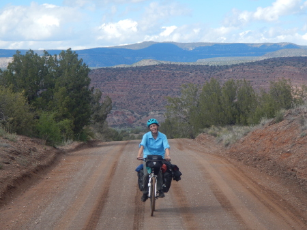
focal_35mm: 140
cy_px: 115
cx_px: 154
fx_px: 1242
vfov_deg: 10.6
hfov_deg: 14.1
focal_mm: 25
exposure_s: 1/400
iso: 125
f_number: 4.8
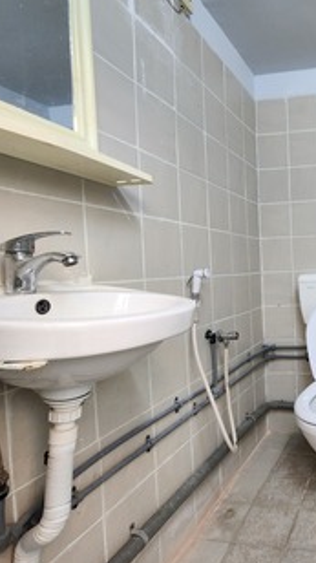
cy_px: 284
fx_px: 313
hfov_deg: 44.0
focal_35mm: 21
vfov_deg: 83.9
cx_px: 330
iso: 160
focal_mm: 2.2
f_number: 2.2
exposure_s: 1/50
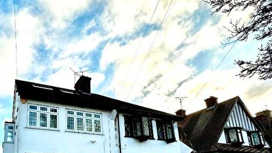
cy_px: 144
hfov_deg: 70.3
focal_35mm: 25
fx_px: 180
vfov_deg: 41.5
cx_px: 76
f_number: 2.2
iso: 50
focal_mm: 2.22
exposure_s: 1/1261
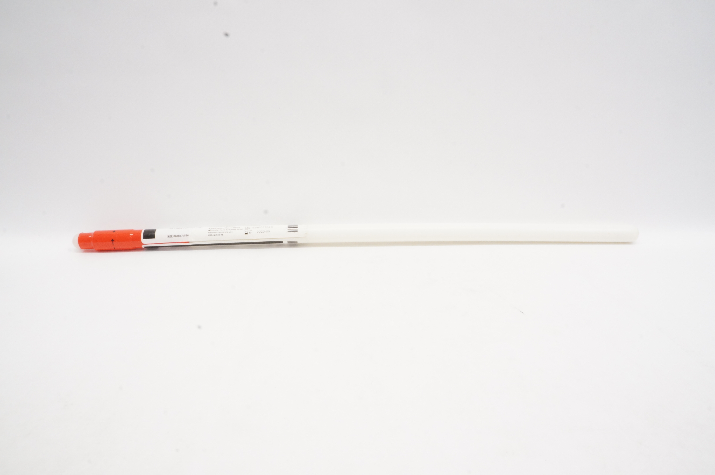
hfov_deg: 67.4
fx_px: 536
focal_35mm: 27
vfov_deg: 47.8
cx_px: 358
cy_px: 238
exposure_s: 1/15
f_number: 22
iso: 1600
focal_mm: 18
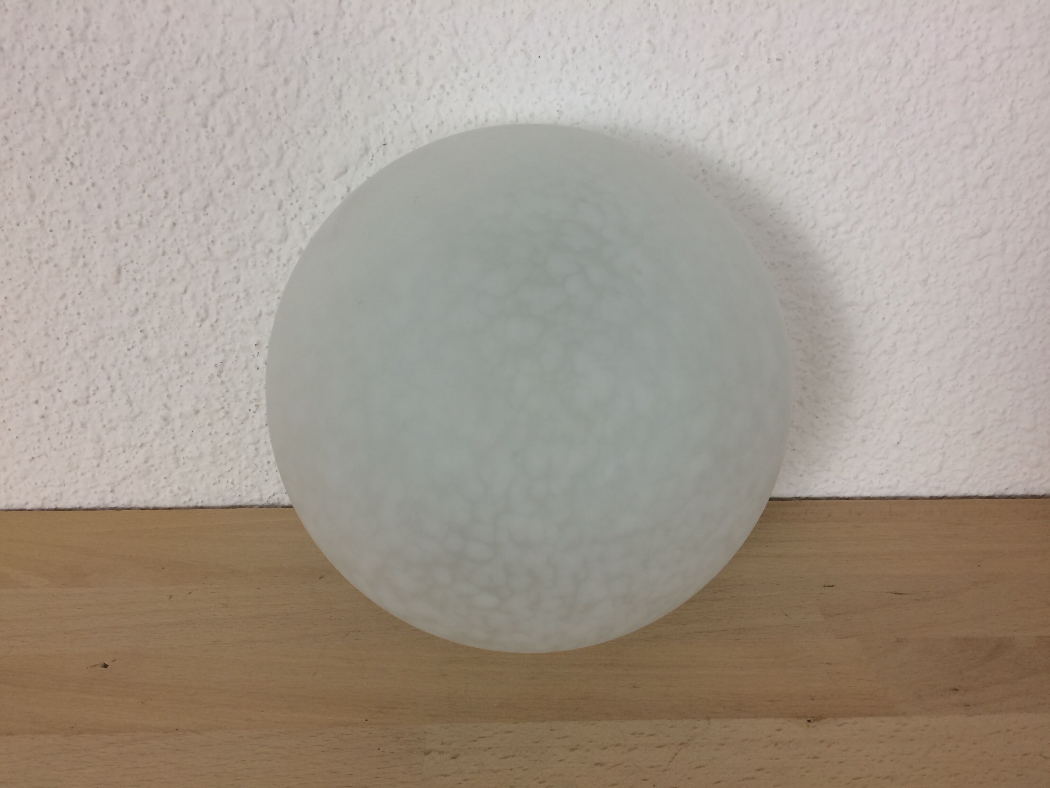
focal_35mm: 29
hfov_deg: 61.7
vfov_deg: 48.2
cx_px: 525
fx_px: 880
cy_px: 394
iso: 32
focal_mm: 4.15
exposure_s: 1/33
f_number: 2.2
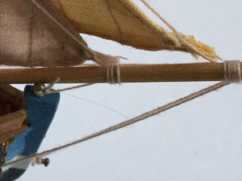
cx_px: -157
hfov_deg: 14.9
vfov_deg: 12.4
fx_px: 832
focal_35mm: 119
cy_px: 24
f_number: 2.4
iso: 64
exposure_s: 1/33
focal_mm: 3.3
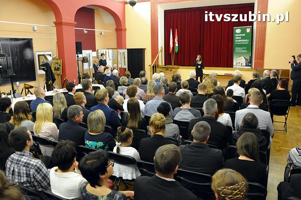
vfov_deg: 47.8
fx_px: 226
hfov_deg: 67.4
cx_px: 150
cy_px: 100
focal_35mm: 27
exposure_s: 1/80
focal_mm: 18
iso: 2500
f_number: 5.6
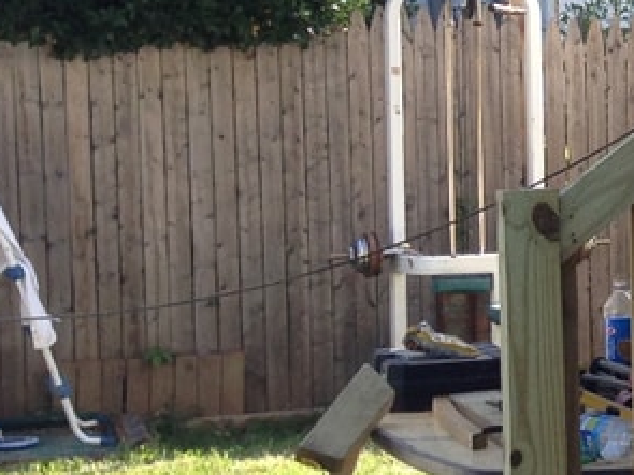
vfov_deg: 9.9
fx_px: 2728
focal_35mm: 149
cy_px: 110
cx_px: 1299
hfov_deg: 11.8
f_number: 2.4
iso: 50
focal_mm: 4.12
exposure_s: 1/332
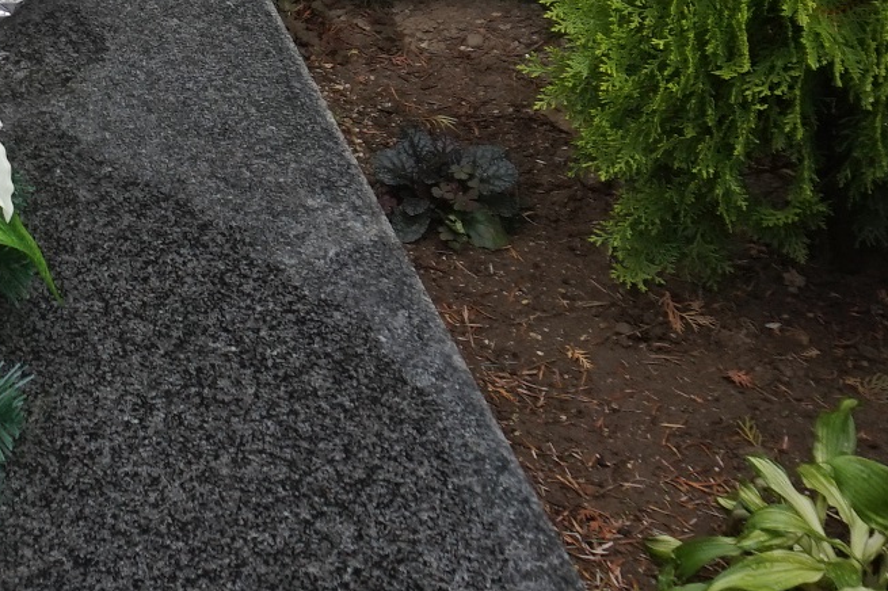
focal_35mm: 100
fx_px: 2465
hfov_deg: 17.6
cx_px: -557
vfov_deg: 12.8
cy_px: -342
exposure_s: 1/160
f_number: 4.5
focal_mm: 16
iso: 100
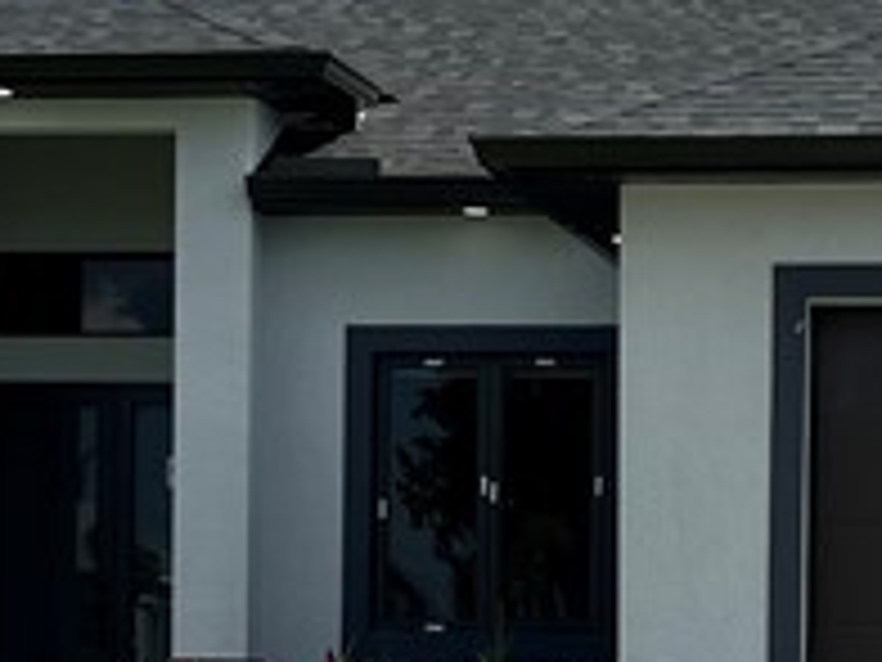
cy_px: 653
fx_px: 3465
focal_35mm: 136
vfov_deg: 10.8
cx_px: 549
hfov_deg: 14.5
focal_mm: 5.7
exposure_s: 1/5587
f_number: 1.5
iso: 50
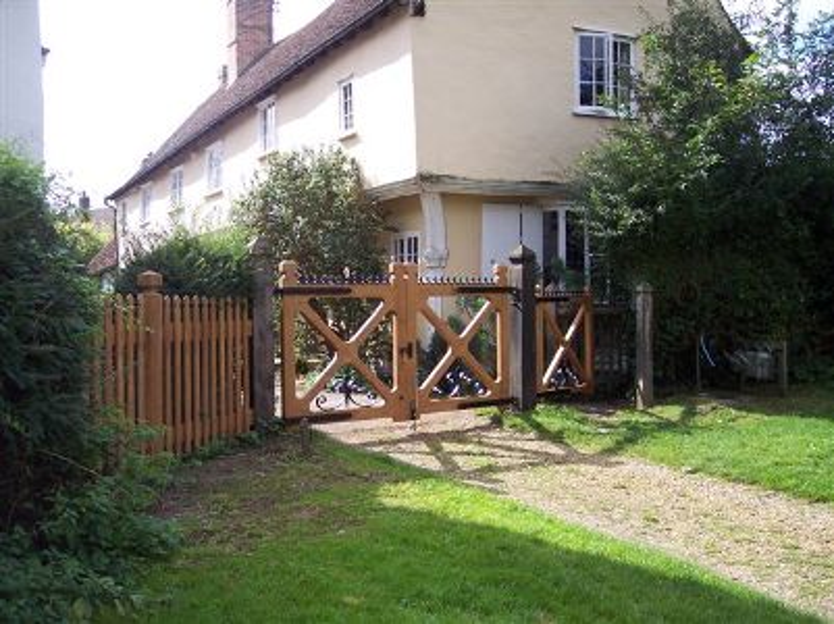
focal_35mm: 38
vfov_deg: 37.7
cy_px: 312
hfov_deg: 49.0
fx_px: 915
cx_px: 417
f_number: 2.8
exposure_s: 1/700
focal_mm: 8
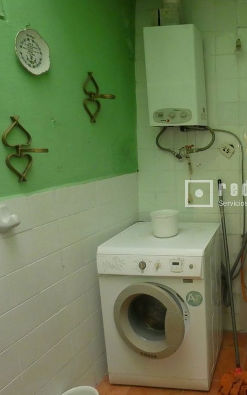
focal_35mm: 29
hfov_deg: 38.8
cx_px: 240
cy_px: 194
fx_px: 312
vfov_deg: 64.6
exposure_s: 1/60
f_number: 2.8
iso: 640
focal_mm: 3.6
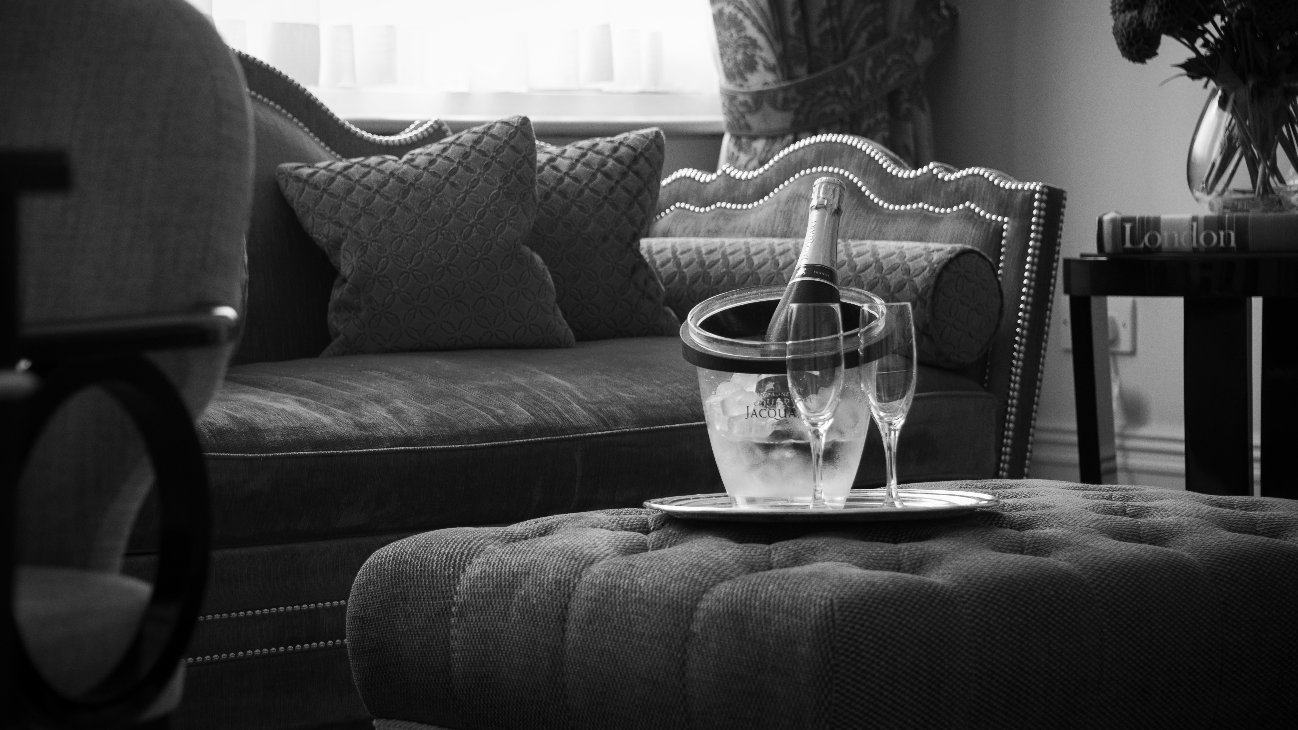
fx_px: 4061
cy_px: 322
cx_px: 648
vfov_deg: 10.3
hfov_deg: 18.2
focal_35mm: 118
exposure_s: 1/10
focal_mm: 112
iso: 400
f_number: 5.3
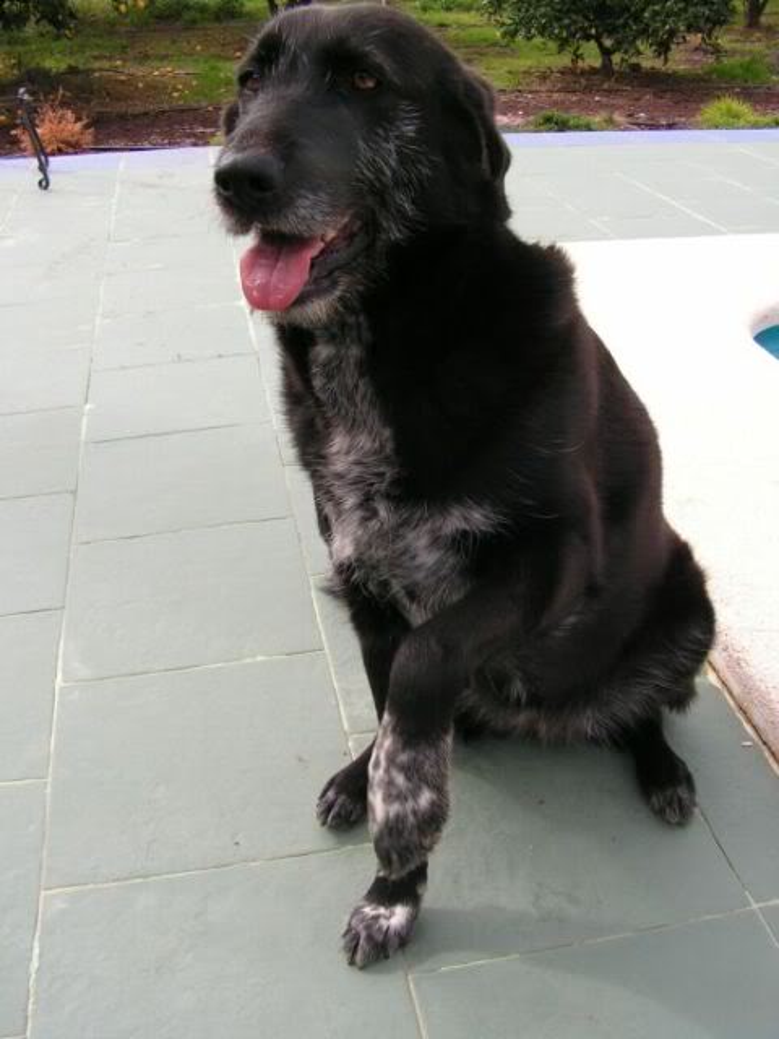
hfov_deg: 39.7
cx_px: 390
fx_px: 1080
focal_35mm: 36
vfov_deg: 51.4
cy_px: 520
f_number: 4.8
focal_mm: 6
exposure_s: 1/250
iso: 64
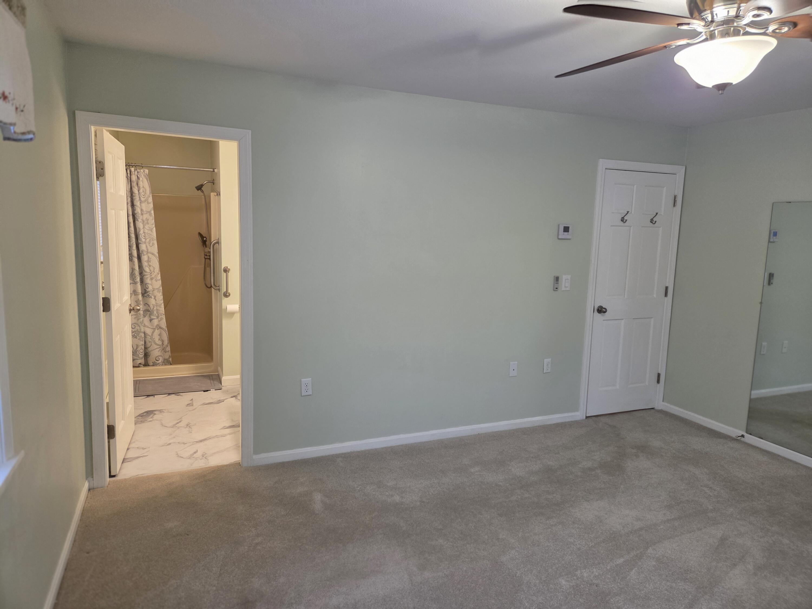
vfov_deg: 58.9
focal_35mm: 23
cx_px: 406
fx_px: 540
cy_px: 304
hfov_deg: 73.9
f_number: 1.8
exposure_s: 1/120
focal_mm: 5.4
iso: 250
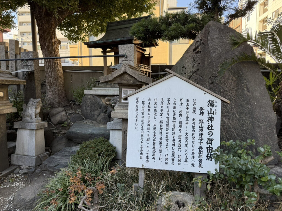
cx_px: 141
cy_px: 106
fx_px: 196
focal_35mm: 24
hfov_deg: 71.6
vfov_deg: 56.8
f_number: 1.78
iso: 100
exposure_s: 1/617
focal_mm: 6.76
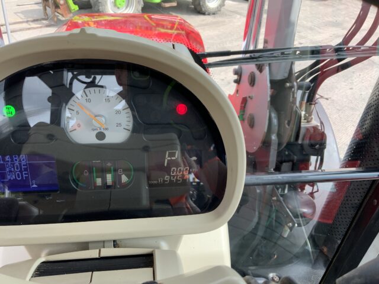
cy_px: 142
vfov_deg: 48.2
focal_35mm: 29
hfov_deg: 61.7
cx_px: 190
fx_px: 318
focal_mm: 3
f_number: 1.8
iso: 16
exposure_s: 1/180
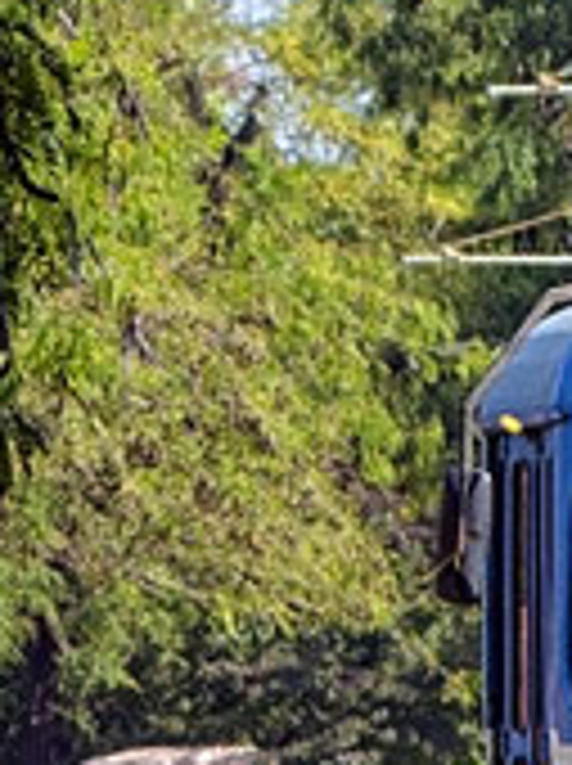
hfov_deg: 1.2
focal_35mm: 1242
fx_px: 27433
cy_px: 137
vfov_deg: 1.6
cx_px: 203
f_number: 8
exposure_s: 1/400
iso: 200
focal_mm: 122
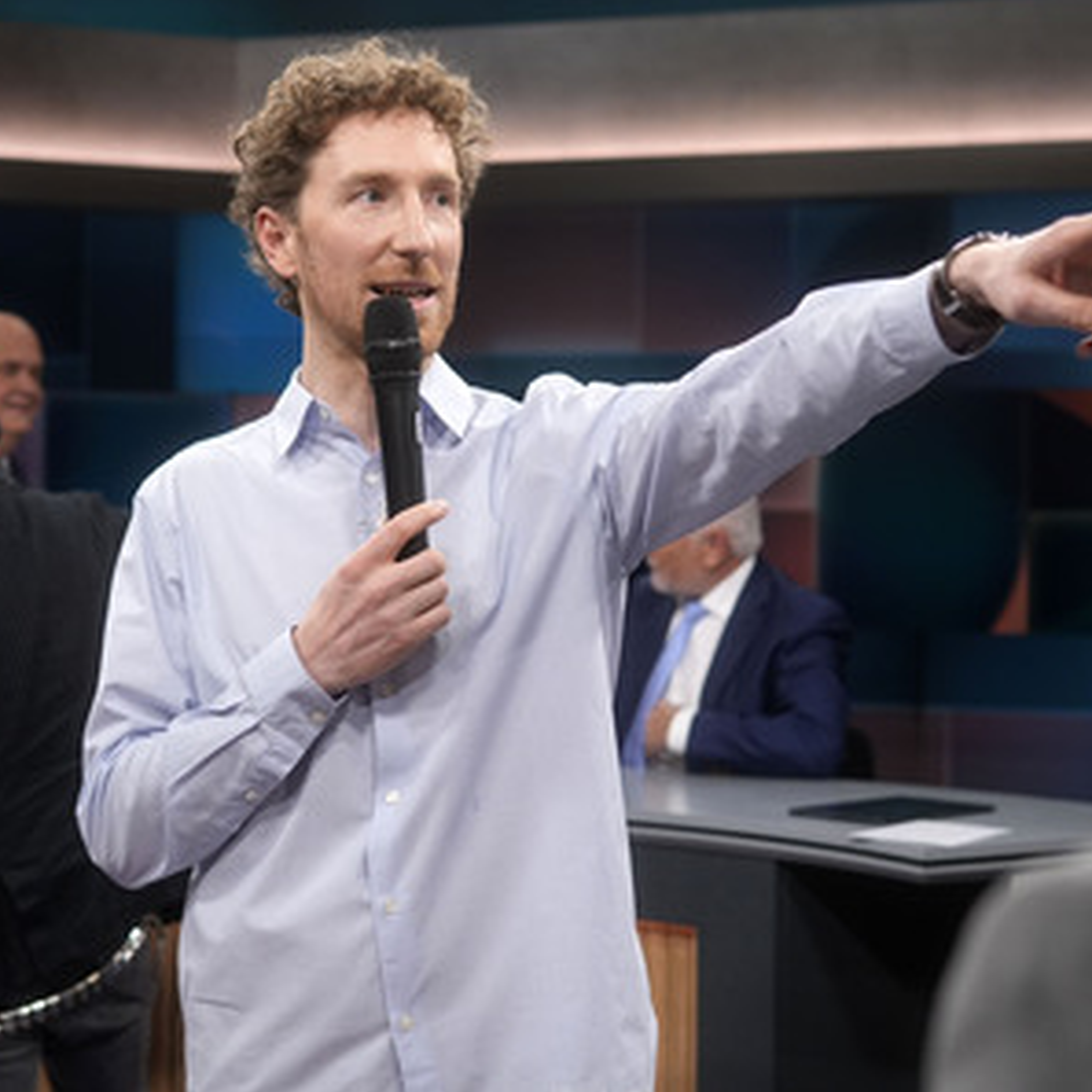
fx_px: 2070
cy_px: 544
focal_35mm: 58
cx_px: 539
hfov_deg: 29.6
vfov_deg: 29.6
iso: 640
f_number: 2.2
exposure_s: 1/400
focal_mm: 30
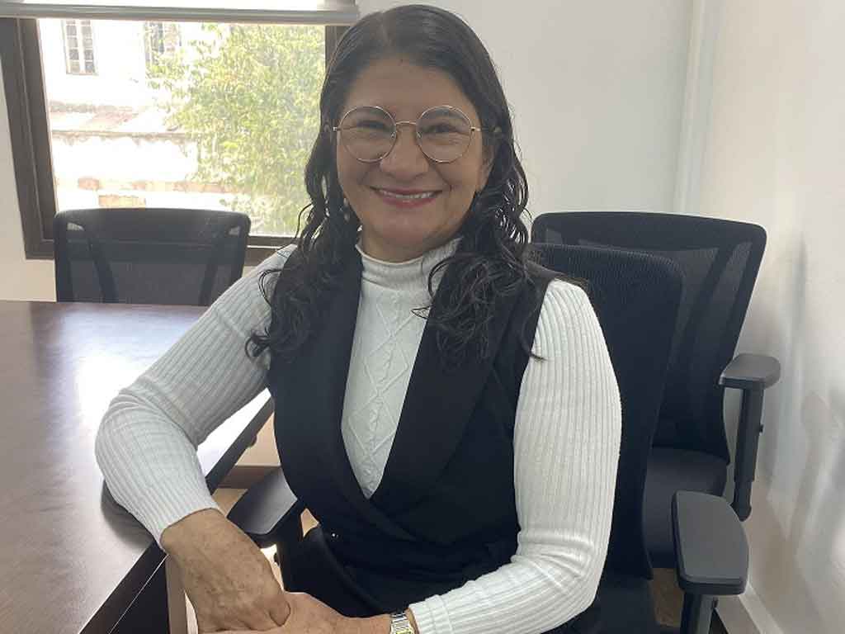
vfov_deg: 53.1
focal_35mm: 26
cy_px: 317
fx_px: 635
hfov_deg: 67.3
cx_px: 422
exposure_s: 1/60
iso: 64
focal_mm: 4.25
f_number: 1.8
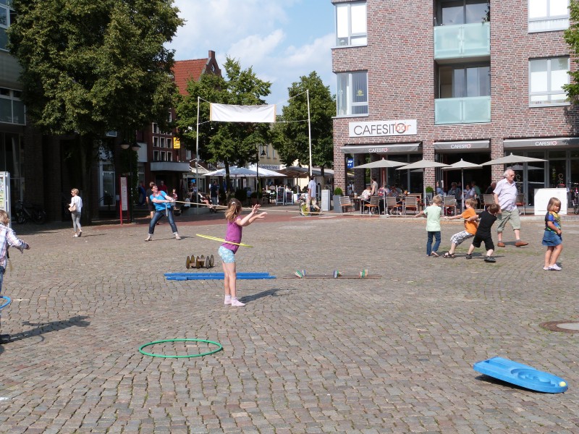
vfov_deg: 32.2
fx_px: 753
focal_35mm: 45
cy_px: 217
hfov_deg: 42.1
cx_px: 290
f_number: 5.6
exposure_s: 1/400
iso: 100
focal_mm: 8.1
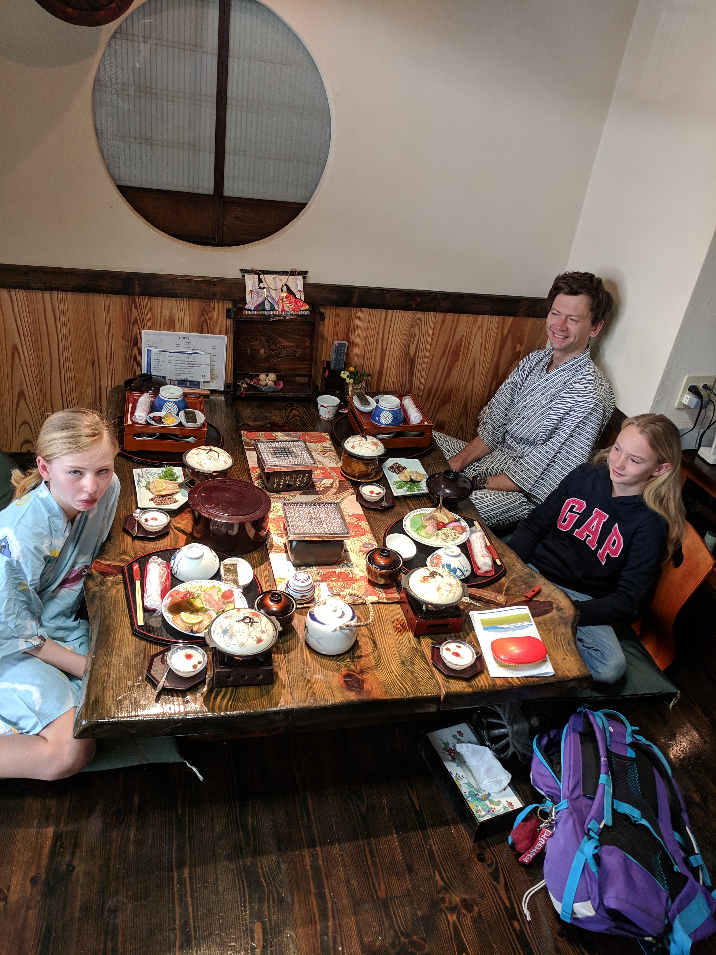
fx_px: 717
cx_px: 358
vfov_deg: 67.3
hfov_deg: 53.1
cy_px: 478
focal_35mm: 26
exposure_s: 1/60
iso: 170
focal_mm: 4.67
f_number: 2
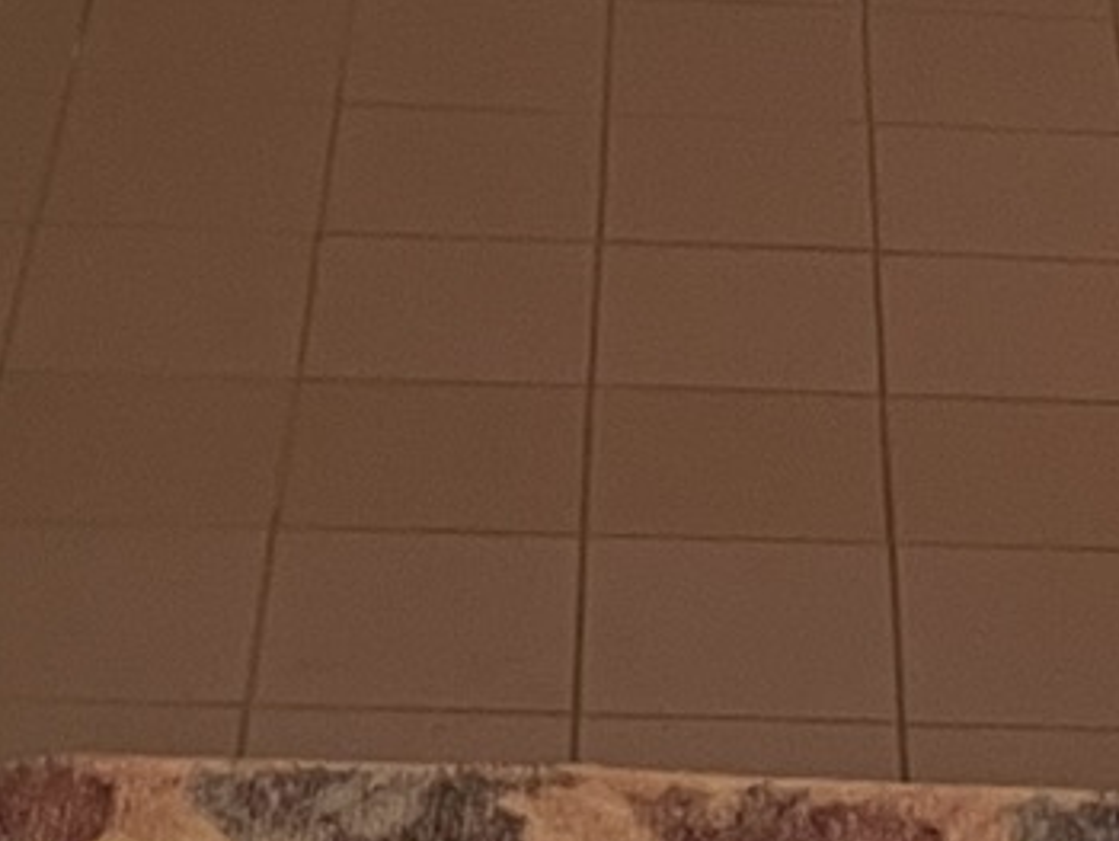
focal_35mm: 152
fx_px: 4917
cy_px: 480
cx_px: 863
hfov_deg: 12.9
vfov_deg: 9.8
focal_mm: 4.2
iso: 320
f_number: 1.6
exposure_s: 1/50
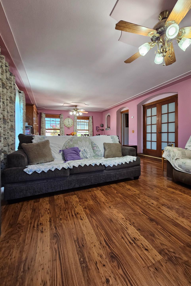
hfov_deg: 80.8
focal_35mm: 14
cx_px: 108
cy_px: 139
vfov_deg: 104.2
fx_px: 111
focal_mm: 2.2
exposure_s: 1/60
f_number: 2.2
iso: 160
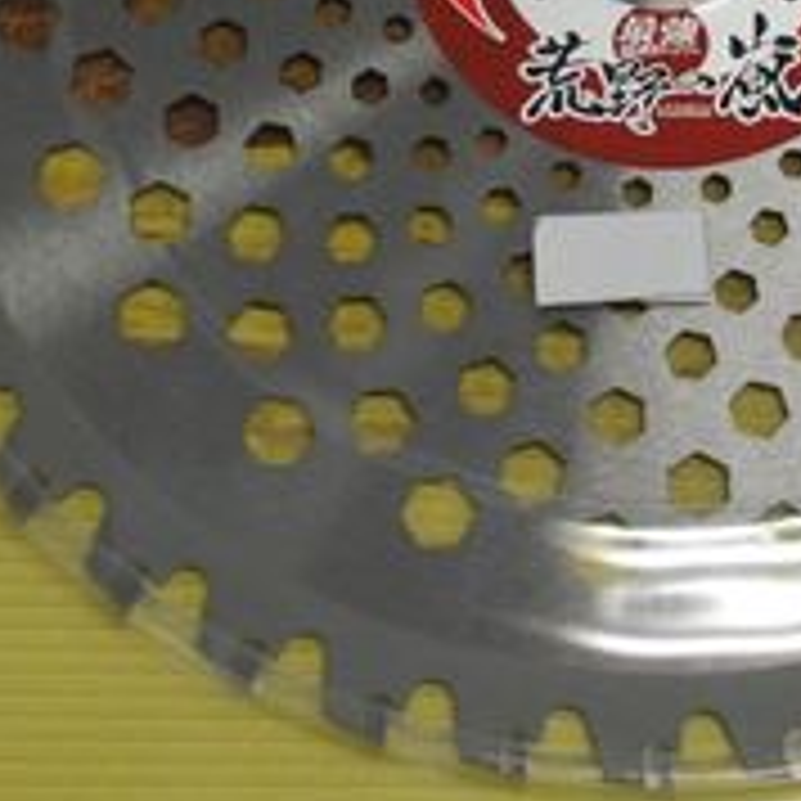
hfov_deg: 12.6
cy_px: -135
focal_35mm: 138
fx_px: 3613
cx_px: 675
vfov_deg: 12.4
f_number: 4
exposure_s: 1/50
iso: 250
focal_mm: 24
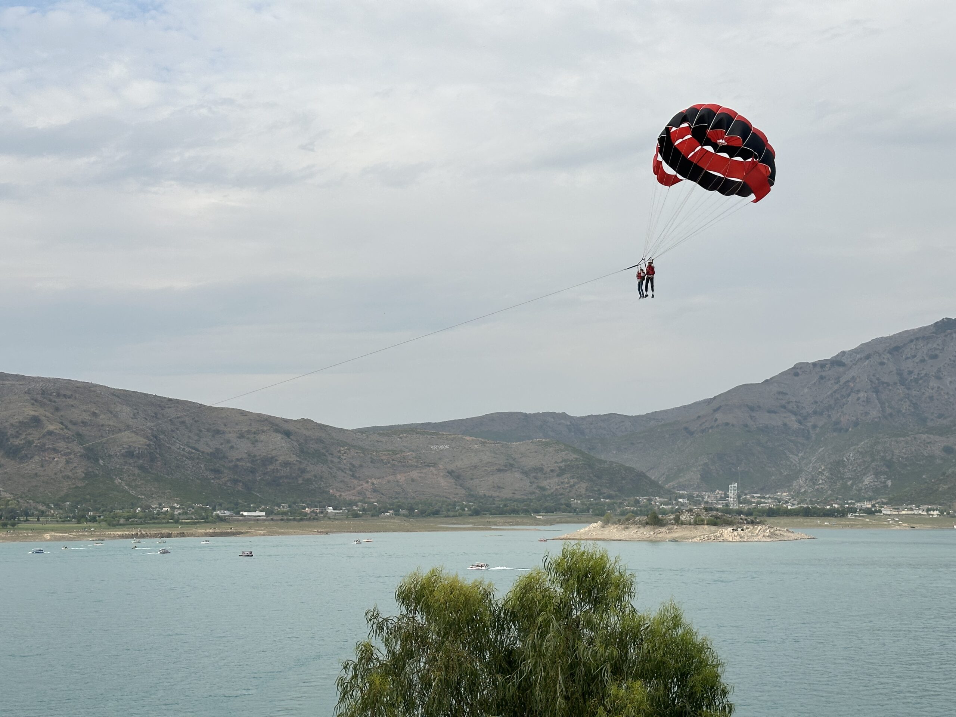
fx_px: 1326
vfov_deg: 30.3
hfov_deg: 39.7
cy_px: 358
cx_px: 478
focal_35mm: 48
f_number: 1.78
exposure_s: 1/1916
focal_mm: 6.86
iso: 64
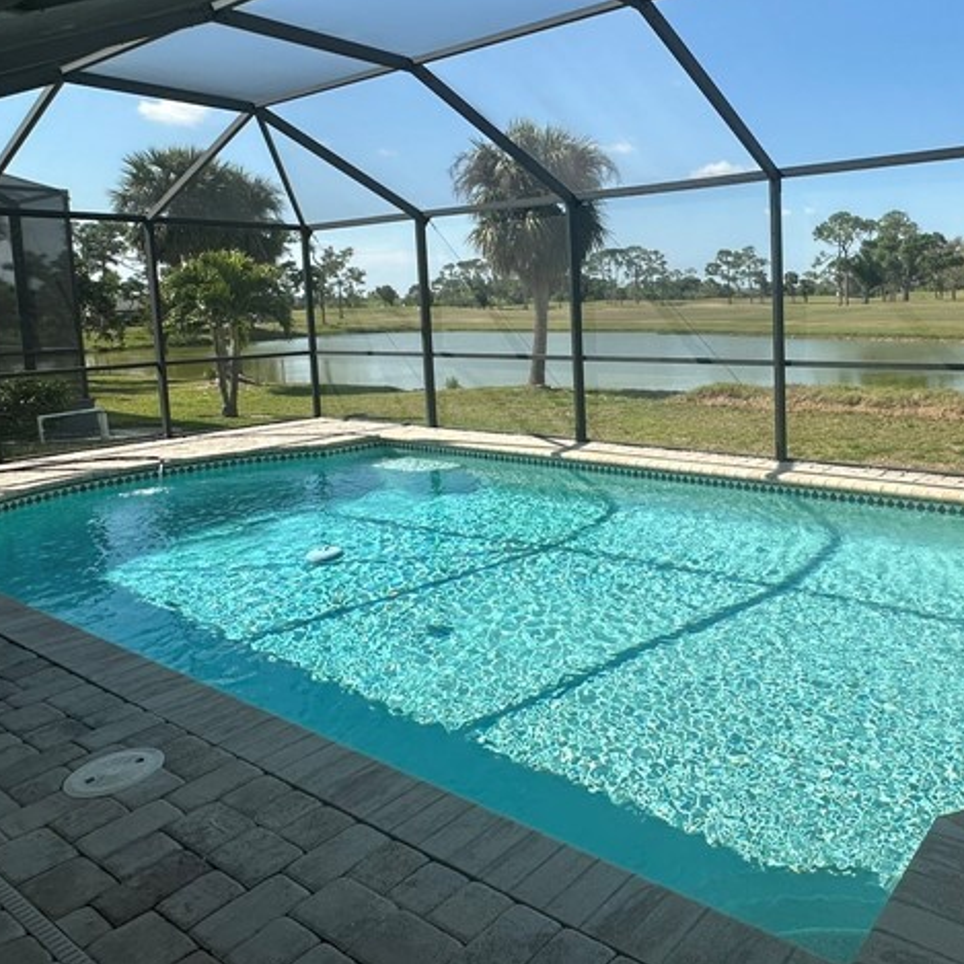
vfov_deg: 58.5
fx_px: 851
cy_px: 380
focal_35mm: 27
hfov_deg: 56.8
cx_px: 697
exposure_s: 1/1689
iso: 40
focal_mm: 2.22
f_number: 2.2
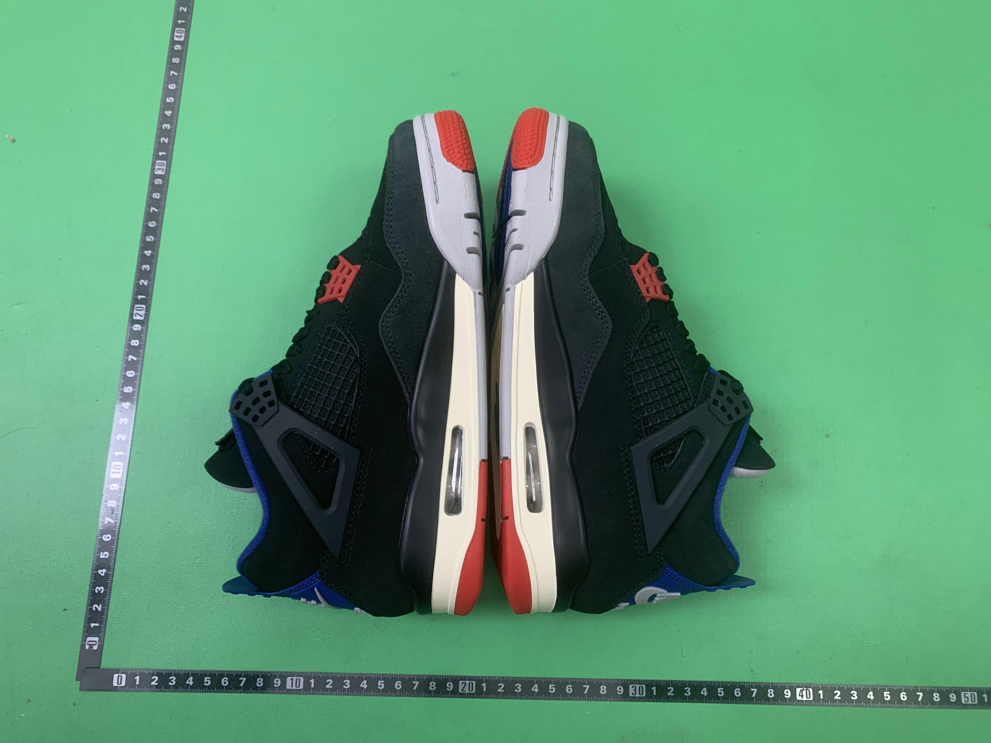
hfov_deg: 67.3
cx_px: 496
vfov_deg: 53.1
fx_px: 744
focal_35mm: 26
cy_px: 372
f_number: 1.8
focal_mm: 4.25
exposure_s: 1/60
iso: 200
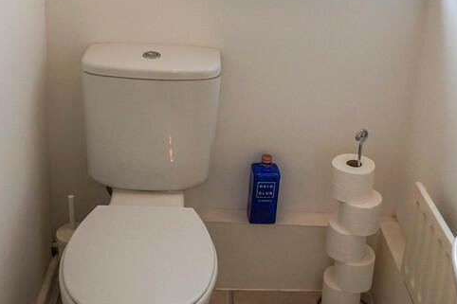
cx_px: 224
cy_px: 36
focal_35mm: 51
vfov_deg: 25.7
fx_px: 647
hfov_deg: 38.9
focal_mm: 16
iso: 400
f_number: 5.6
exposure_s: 1/125
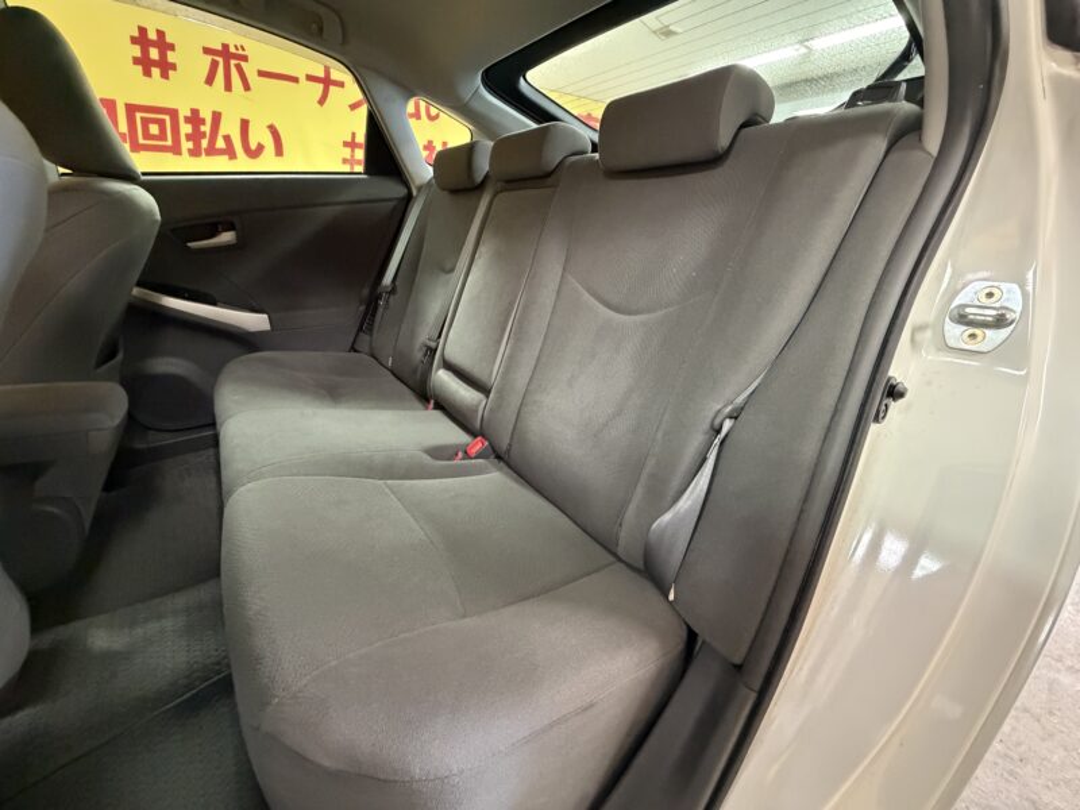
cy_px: 405
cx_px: 540
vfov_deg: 85.7
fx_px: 437
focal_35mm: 14
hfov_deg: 102.1
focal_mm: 2.22
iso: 1000
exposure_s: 1/50
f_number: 2.2
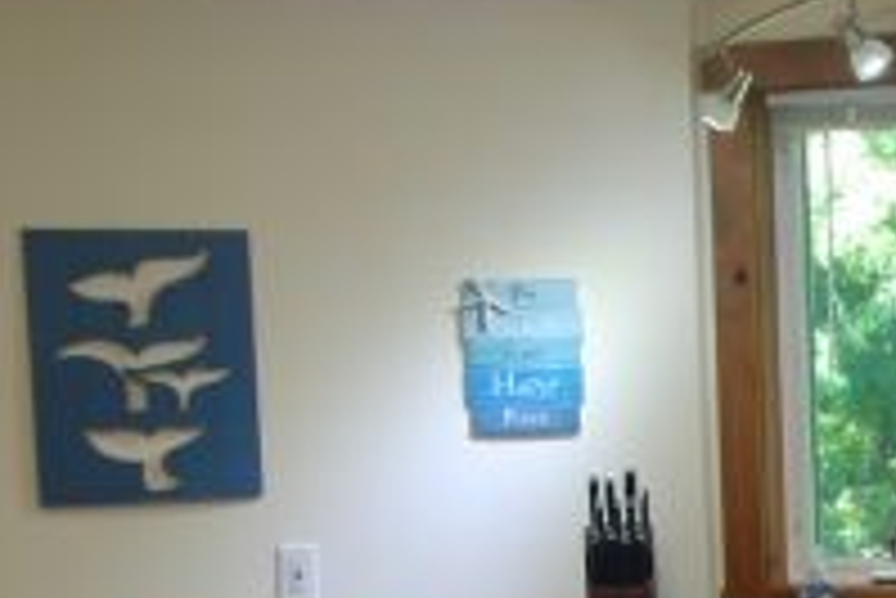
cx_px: 1220
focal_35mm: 106
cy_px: 607
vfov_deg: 12.8
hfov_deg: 17.8
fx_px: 2640
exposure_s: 1/30
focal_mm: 22
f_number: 3.8
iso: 250
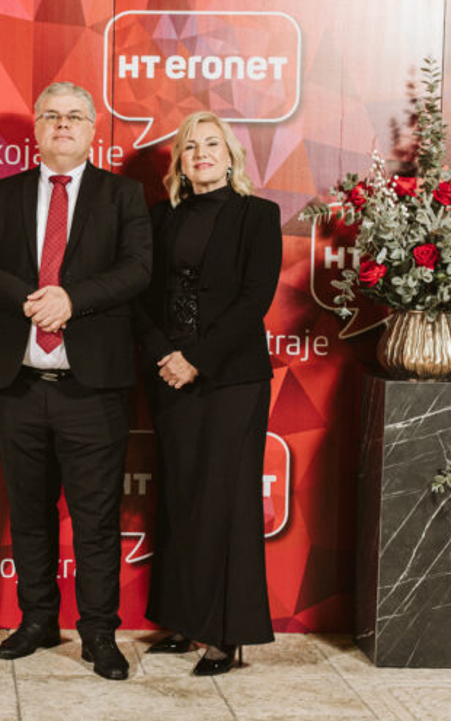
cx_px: -12
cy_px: 360
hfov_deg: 16.5
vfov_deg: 26.8
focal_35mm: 77
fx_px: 1514
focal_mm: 50
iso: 800
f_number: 4
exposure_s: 1/200
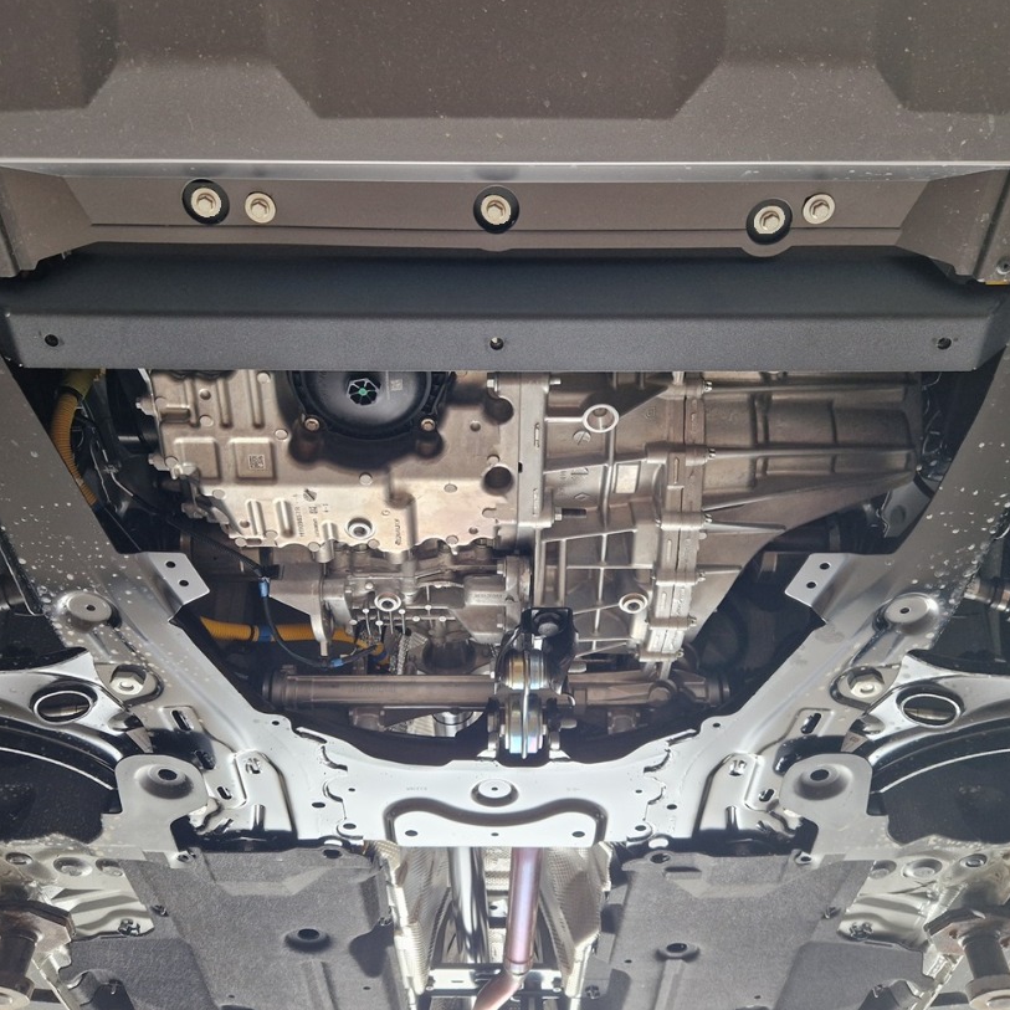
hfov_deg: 54.0
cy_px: 496
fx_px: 990
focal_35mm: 30
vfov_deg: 54.0
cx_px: 487
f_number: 1.8
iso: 200
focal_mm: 5.4
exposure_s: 1/100
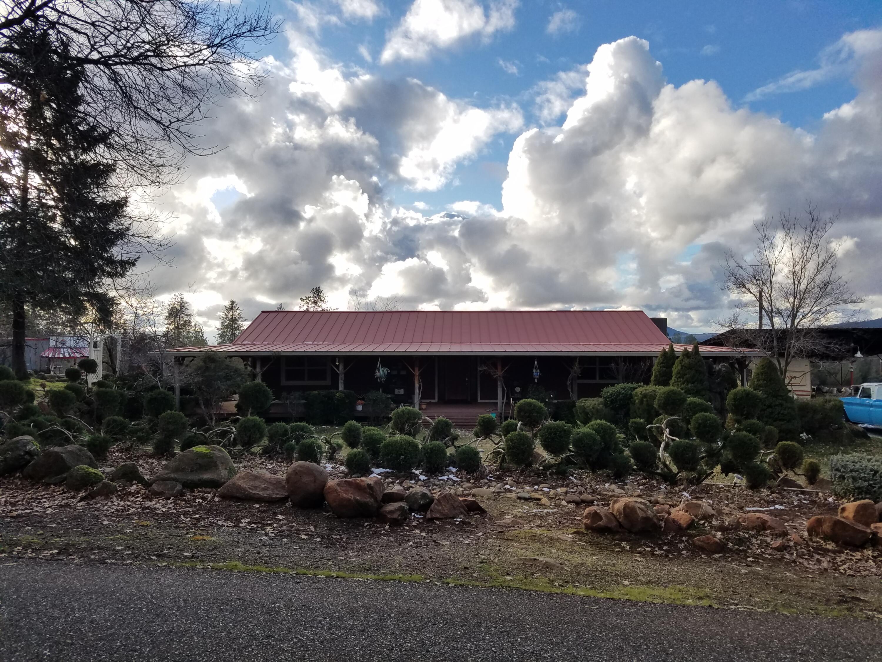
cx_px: 441
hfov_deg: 67.3
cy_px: 331
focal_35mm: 26
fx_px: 662
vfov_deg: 53.1
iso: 50
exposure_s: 1/2571
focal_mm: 4.2
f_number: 1.7
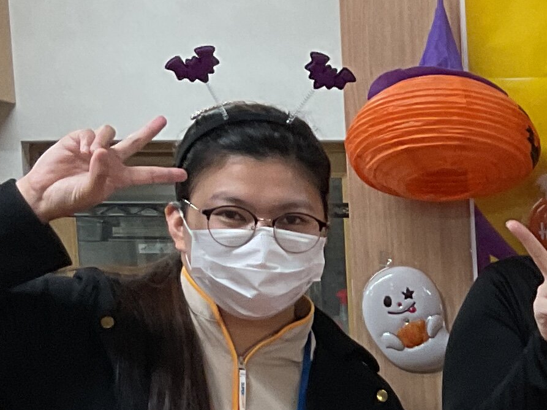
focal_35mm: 131
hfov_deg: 14.1
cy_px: 541
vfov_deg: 11.0
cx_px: 818
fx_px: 2069
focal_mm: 3
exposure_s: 1/60
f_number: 1.8
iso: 100
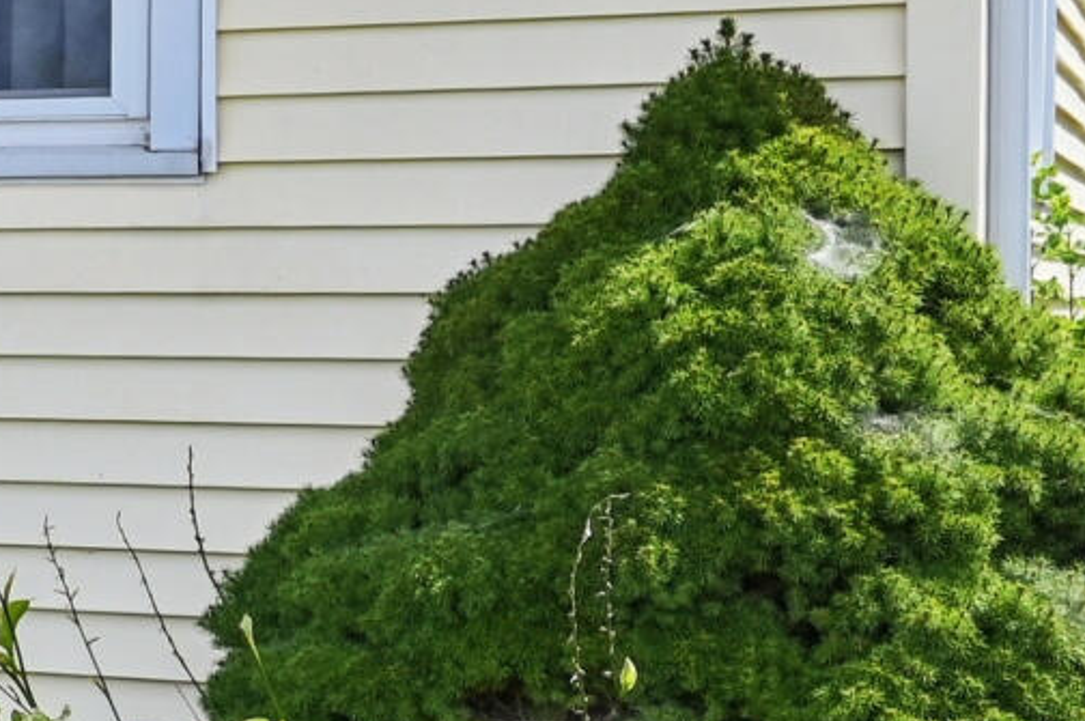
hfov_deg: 12.8
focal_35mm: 119
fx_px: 3583
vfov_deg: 11.5
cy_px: 280
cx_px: -1591
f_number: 5.6
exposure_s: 1/1000
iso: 400
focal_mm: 20
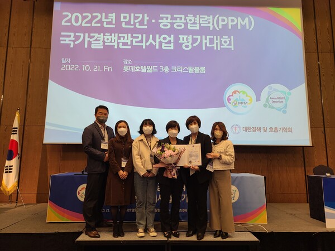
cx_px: 168
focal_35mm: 26
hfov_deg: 67.3
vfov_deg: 53.1
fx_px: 252
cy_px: 126
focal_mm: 5.4
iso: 125
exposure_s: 1/60
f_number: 1.8
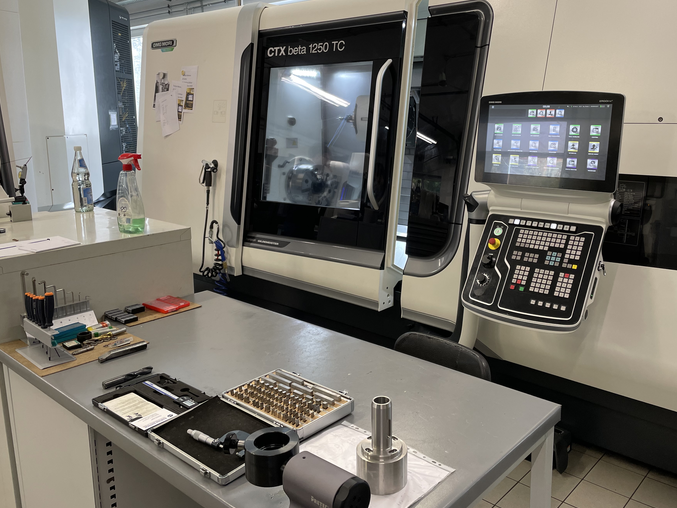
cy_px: 224
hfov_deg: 59.7
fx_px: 587
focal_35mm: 30
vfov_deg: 46.7
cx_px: 383
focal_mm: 4.2
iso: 80
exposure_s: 1/100
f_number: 1.6
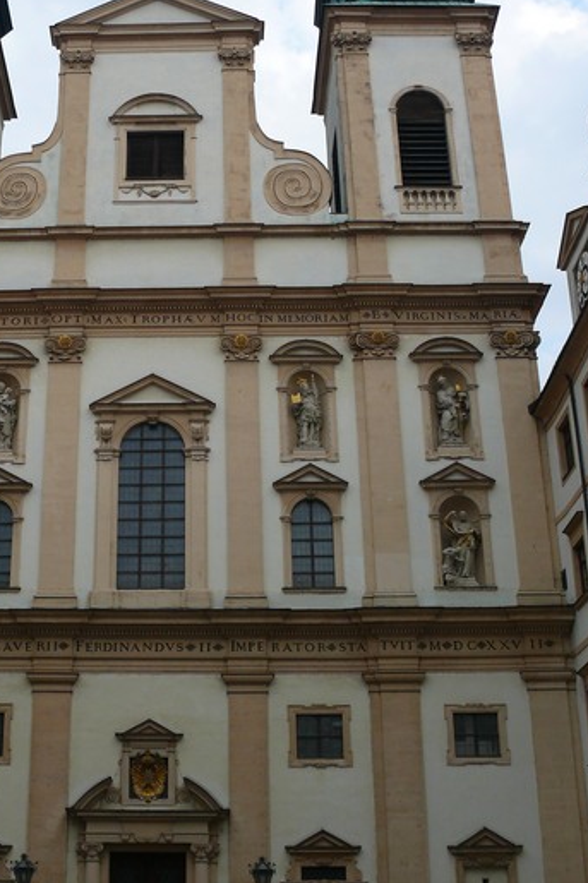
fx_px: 1299
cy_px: 430
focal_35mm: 53
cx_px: 129
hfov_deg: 25.1
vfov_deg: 37.5
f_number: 4
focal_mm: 7.4
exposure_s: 1/200
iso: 100
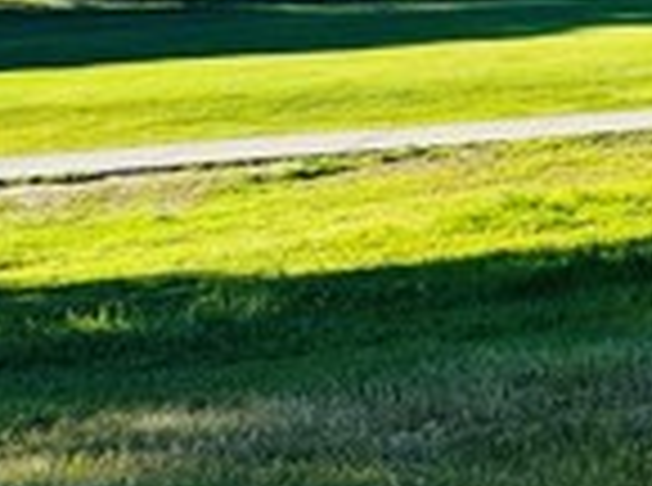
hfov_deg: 18.8
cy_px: -310
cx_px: 1317
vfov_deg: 19.4
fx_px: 1165
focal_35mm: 62
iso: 40
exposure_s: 1/1160
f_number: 2.2
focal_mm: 2.22
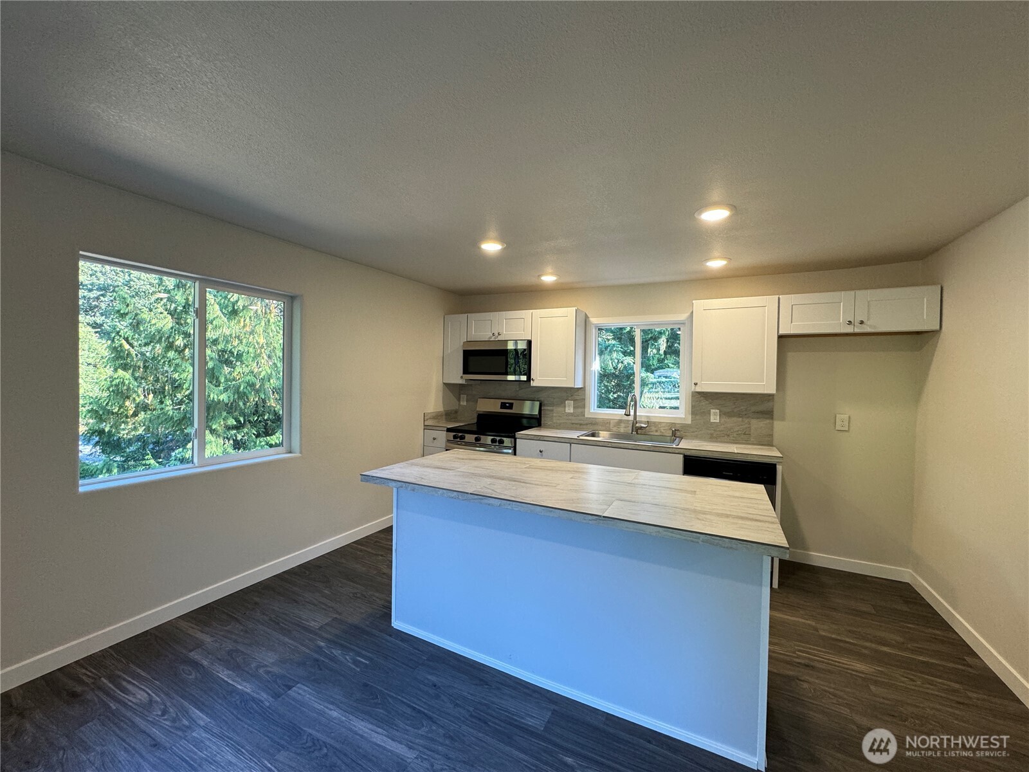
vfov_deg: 85.7
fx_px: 416
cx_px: 514
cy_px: 386
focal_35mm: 14
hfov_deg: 102.1
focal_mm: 2.22
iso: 160
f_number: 2.2
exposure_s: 1/120
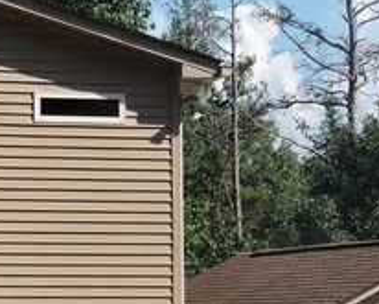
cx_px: -26
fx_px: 1908
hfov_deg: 11.2
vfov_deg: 9.1
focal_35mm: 170
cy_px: 170
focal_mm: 6.3
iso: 100
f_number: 3.8
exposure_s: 1/800
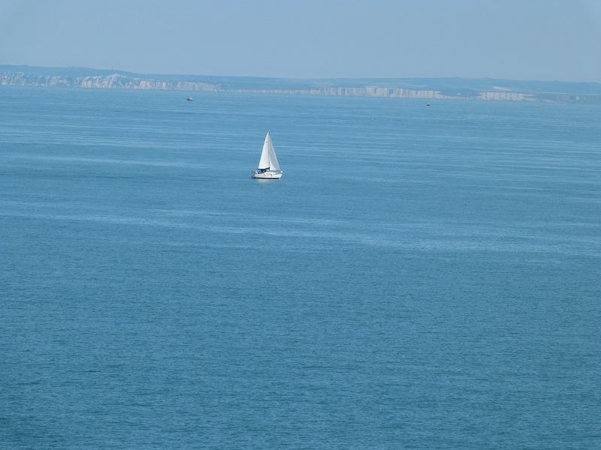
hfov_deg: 5.4
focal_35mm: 369
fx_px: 6407
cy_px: 225
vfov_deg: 4.0
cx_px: 300
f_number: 5.6
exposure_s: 1/400
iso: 80
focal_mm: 66.3
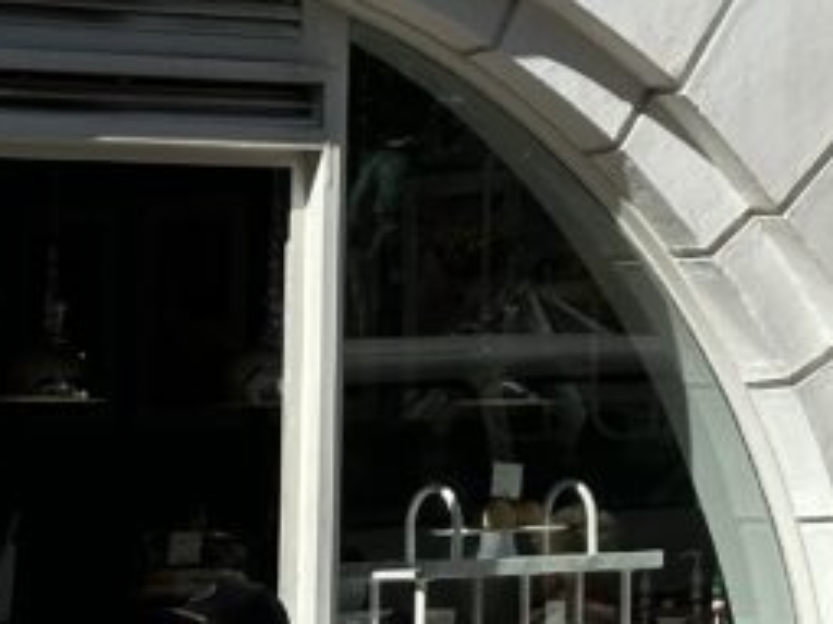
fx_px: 4642
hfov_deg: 9.8
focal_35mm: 193
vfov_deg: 7.6
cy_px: -108
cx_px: 1392
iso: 64
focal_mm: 6.86
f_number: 1.78
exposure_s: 1/5848
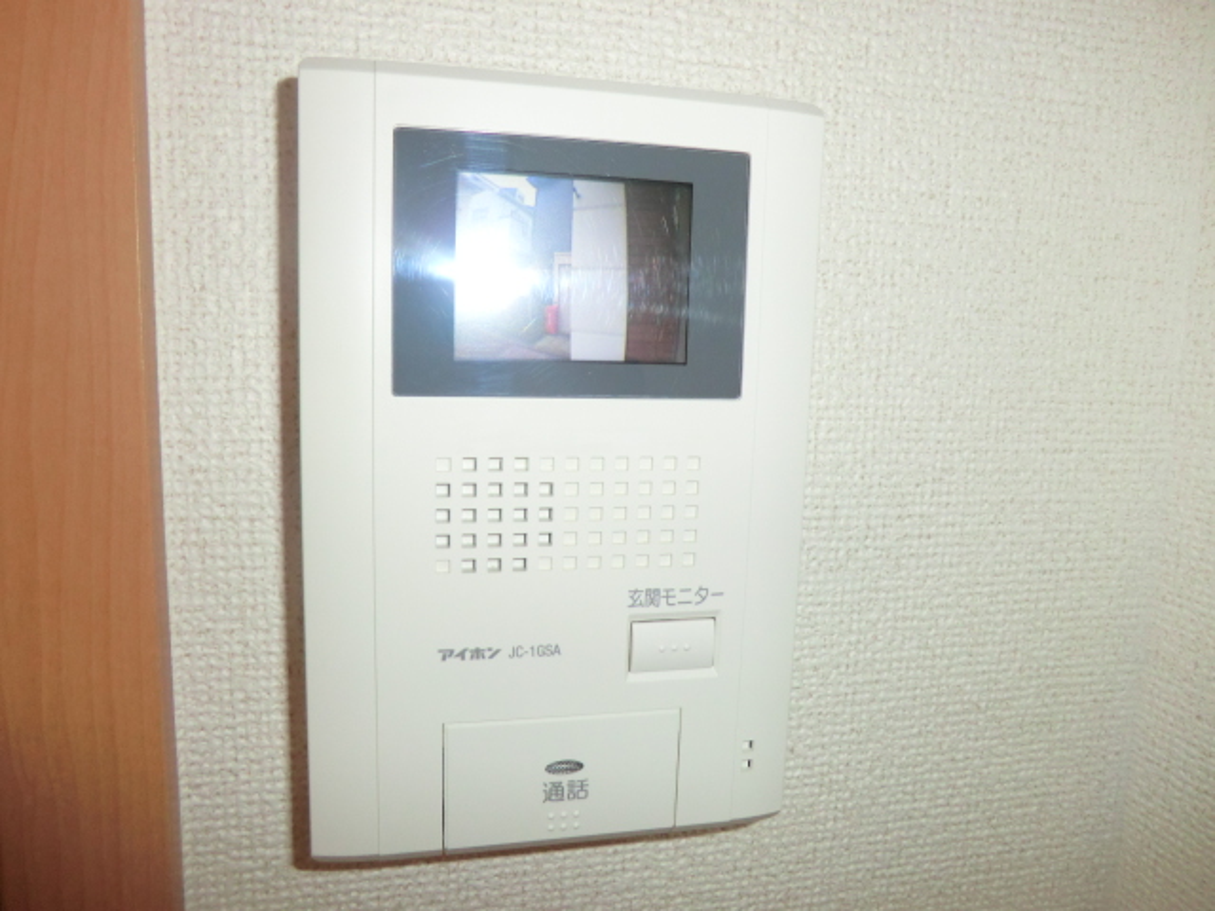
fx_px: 842
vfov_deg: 56.8
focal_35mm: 24
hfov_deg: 71.6
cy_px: 456
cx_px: 608
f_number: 3.2
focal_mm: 4.3
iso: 200
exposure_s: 1/50
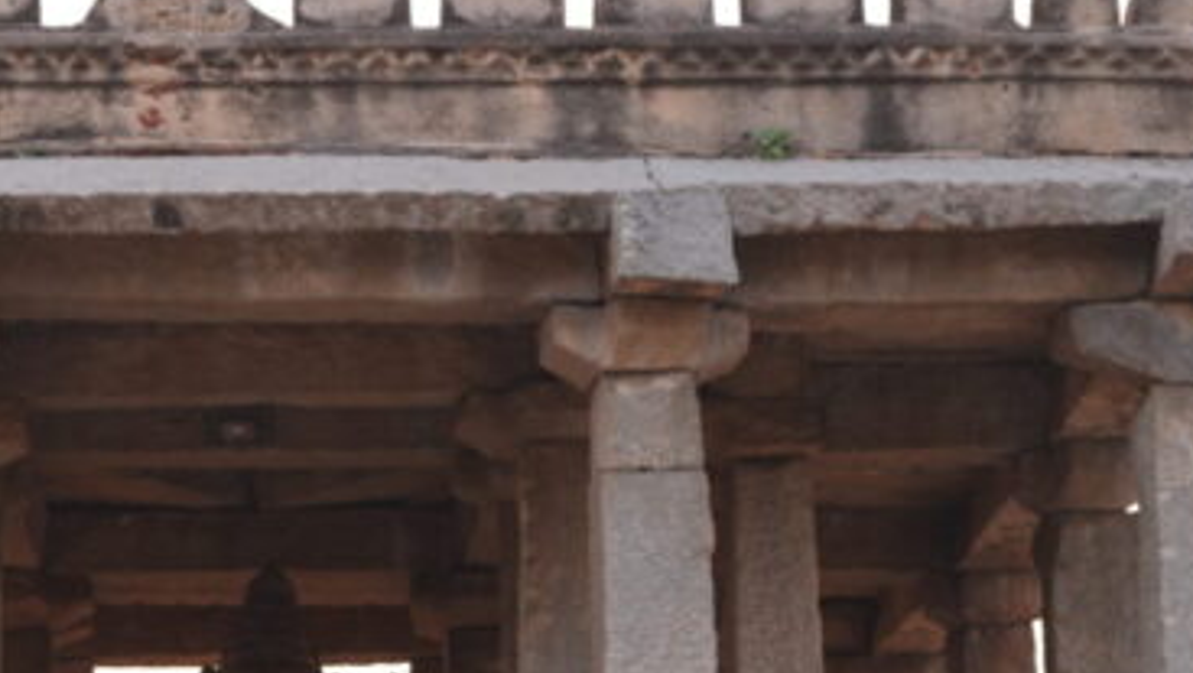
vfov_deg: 8.3
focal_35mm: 146
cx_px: 254
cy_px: 727
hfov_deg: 14.6
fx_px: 4622
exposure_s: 1/125
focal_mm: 50
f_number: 4
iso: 250
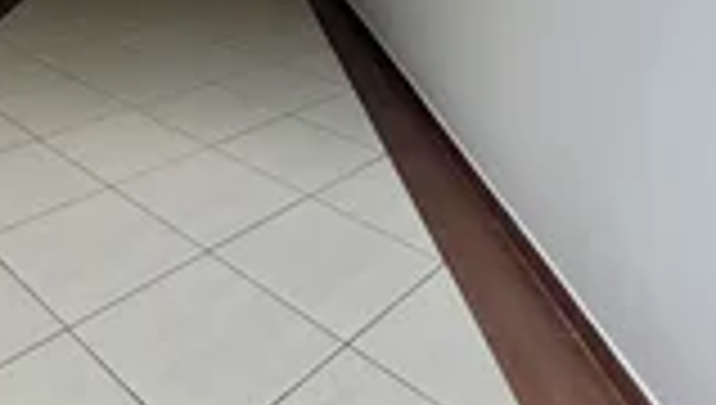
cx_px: 180
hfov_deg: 51.7
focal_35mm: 37
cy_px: -140
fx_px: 704
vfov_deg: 26.5
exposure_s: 1/99
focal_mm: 2.22
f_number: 2.2
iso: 200
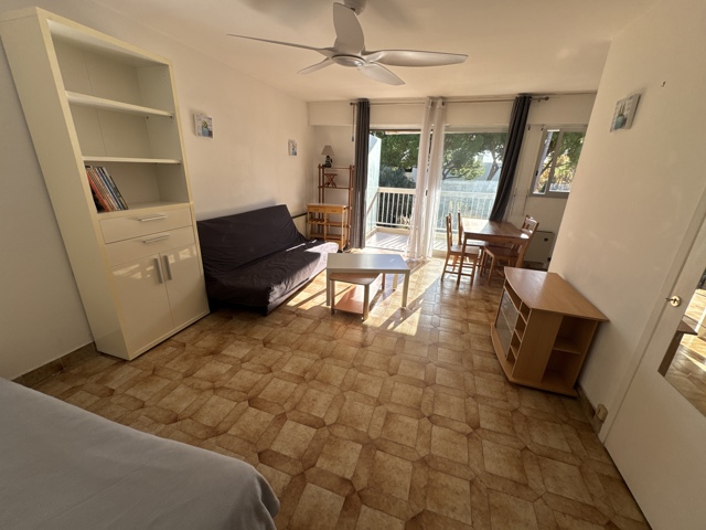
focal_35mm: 14
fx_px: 286
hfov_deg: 102.1
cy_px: 265
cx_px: 353
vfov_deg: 85.7
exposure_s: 1/476
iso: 40
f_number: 2.2
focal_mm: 2.22
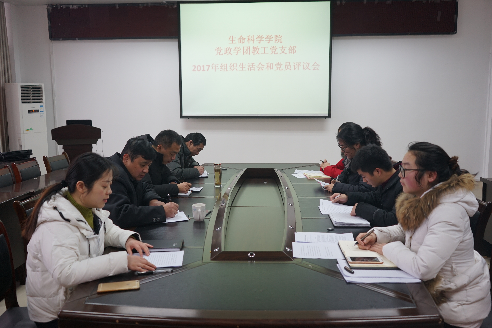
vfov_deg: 40.0
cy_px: 164
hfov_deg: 57.2
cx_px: 246
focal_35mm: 33
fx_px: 451
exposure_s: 1/60
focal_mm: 33
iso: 500
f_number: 4
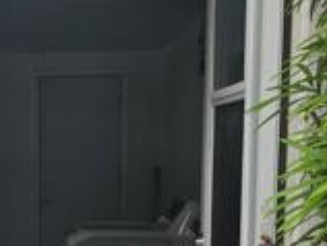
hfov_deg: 20.4
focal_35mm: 93
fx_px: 880
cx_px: -4
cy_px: 246
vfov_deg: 15.6
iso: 25
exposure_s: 1/120
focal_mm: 6.3
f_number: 1.7
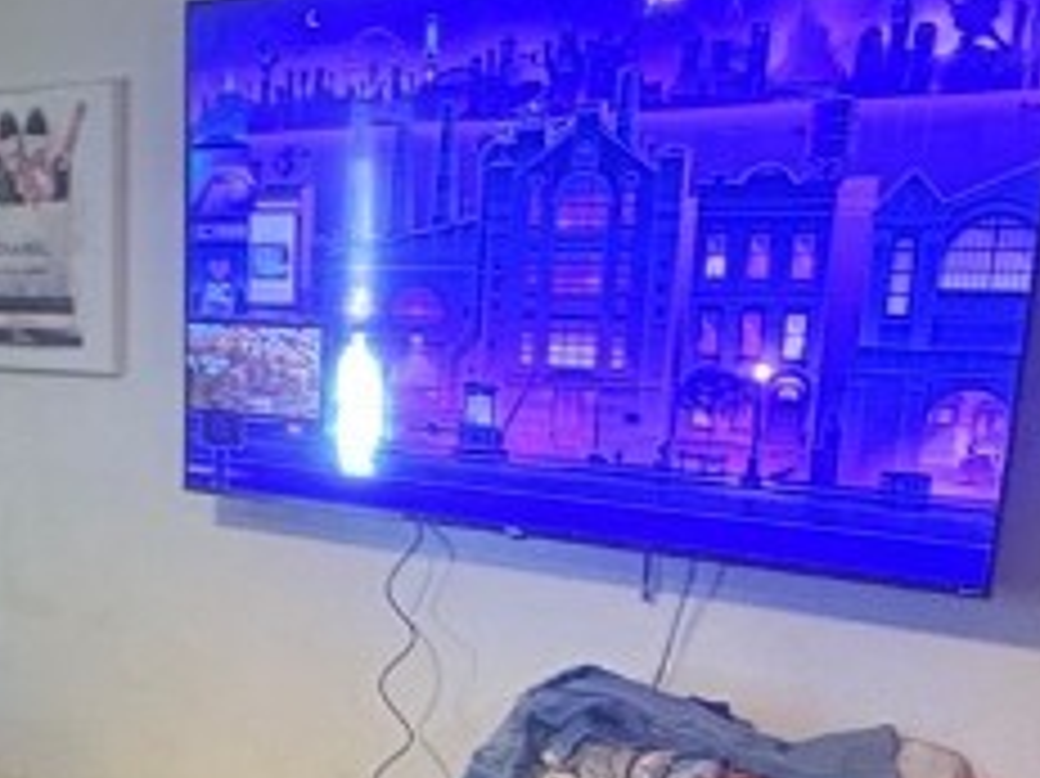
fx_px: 1862
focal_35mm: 62
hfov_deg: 29.7
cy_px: 827
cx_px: 68
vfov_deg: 22.5
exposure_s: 1/40
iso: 640
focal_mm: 2.22
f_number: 2.2
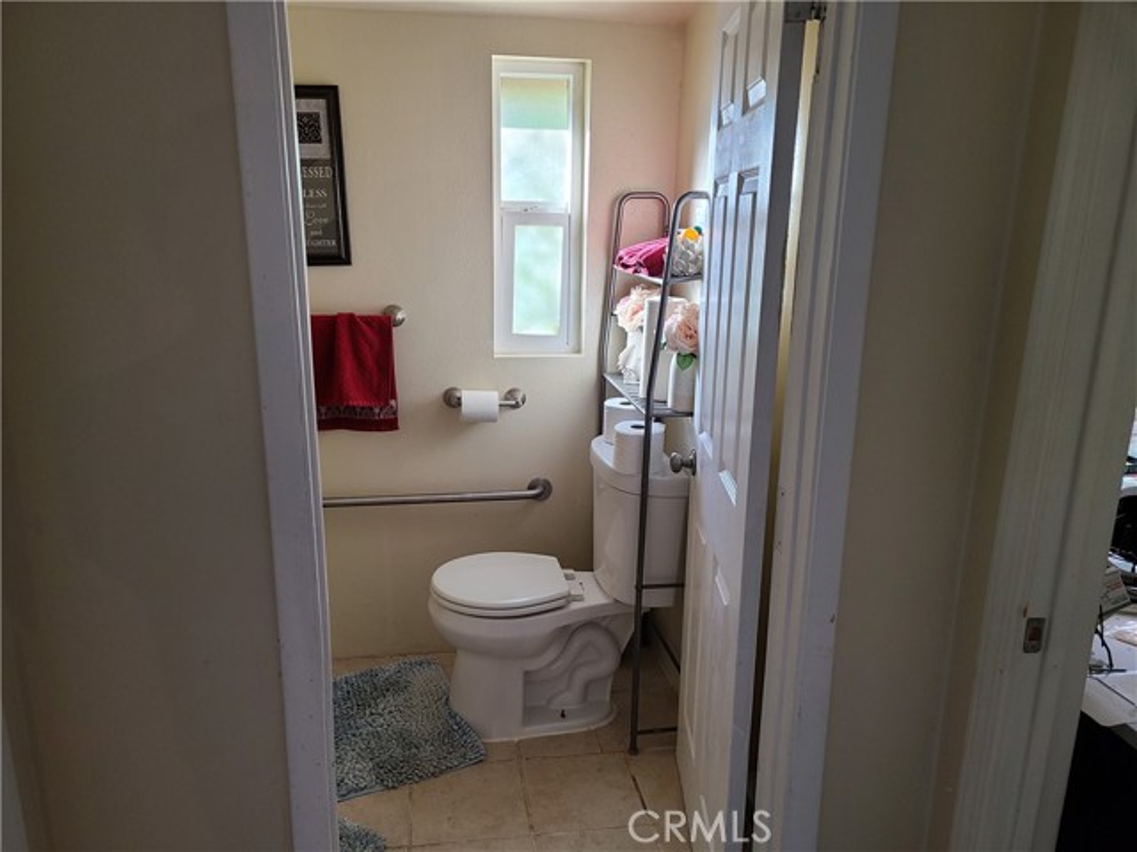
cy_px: 426
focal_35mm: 26
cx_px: 568
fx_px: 854
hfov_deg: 67.3
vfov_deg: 53.1
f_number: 1.8
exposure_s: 1/60
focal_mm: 5.4
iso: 100
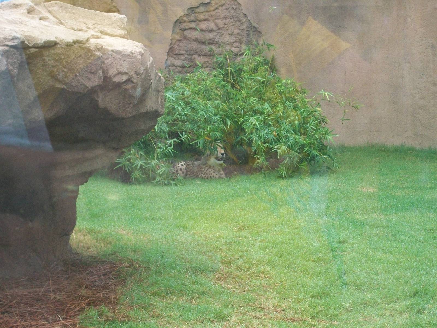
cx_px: 218
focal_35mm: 105
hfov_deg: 18.7
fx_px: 1326
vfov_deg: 14.1
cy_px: 164
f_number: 5.7
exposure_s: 1/80
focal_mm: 18.8
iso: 320
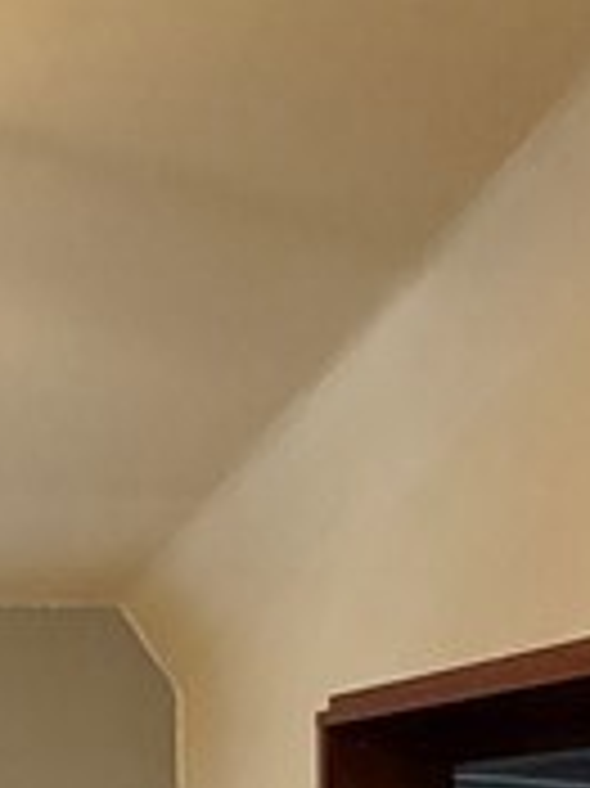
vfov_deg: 22.7
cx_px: -437
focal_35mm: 82
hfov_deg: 15.6
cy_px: 820
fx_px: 1866
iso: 640
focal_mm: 2.22
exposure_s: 1/60
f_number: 2.2
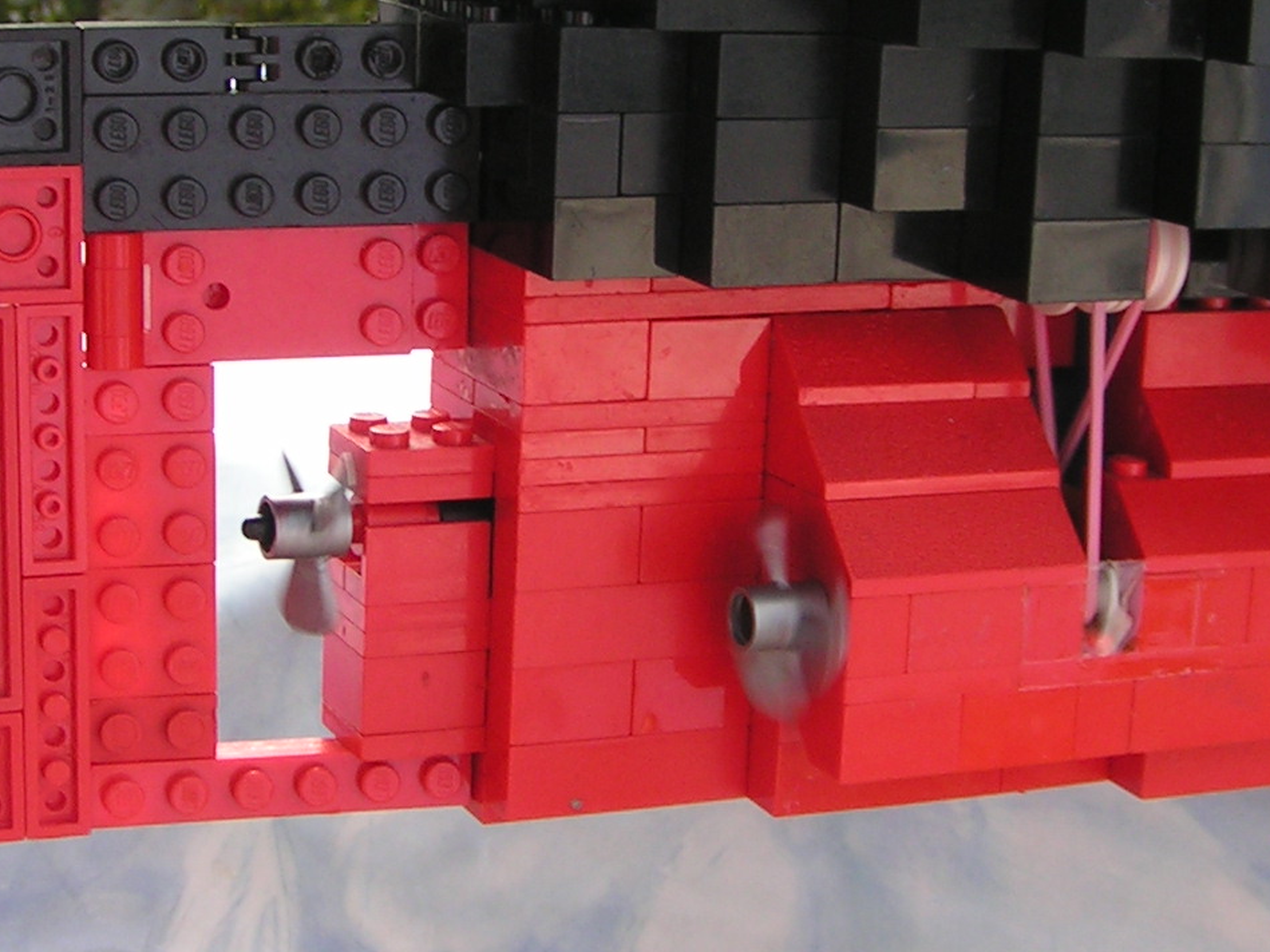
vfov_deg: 18.0
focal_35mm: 82
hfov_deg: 23.8
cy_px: 385
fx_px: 3009
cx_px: 450
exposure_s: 1/100
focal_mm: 5.8
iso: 50
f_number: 4.5
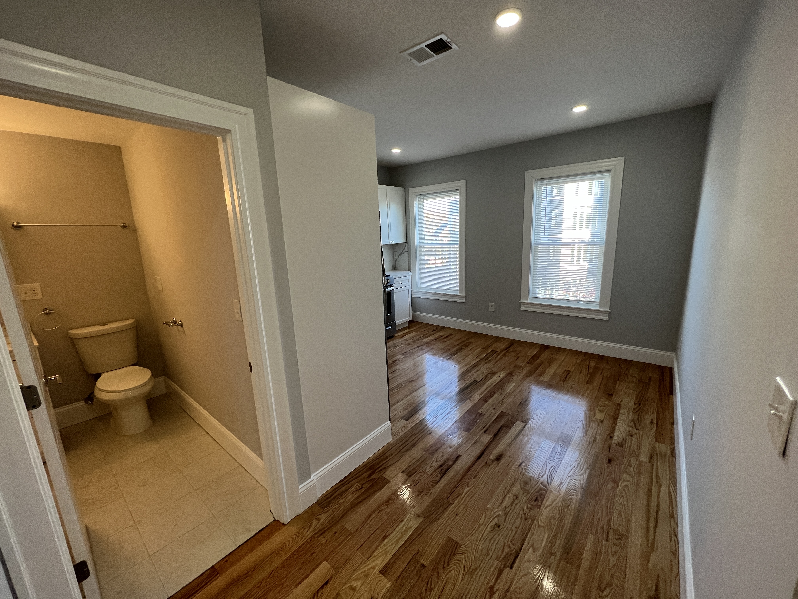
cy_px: 300
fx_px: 300
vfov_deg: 89.9
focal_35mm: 13
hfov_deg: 106.2
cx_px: 399
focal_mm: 1.57
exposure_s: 1/120
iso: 125
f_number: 1.8
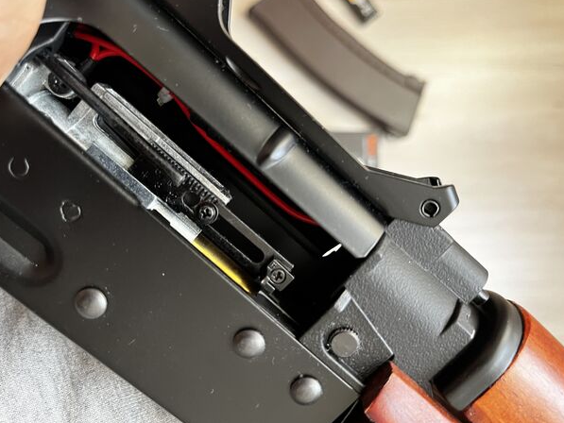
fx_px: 440
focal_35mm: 27
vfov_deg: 51.4
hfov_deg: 65.3
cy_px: 208
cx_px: 286
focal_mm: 5.1
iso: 640
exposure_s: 1/38
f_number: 1.6
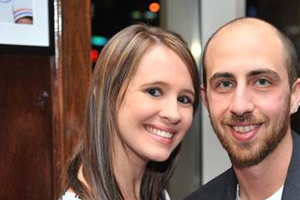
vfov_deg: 12.9
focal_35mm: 106
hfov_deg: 19.2
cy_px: 144
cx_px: 199
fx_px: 882
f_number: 5
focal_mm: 62
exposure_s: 1/100
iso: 1000
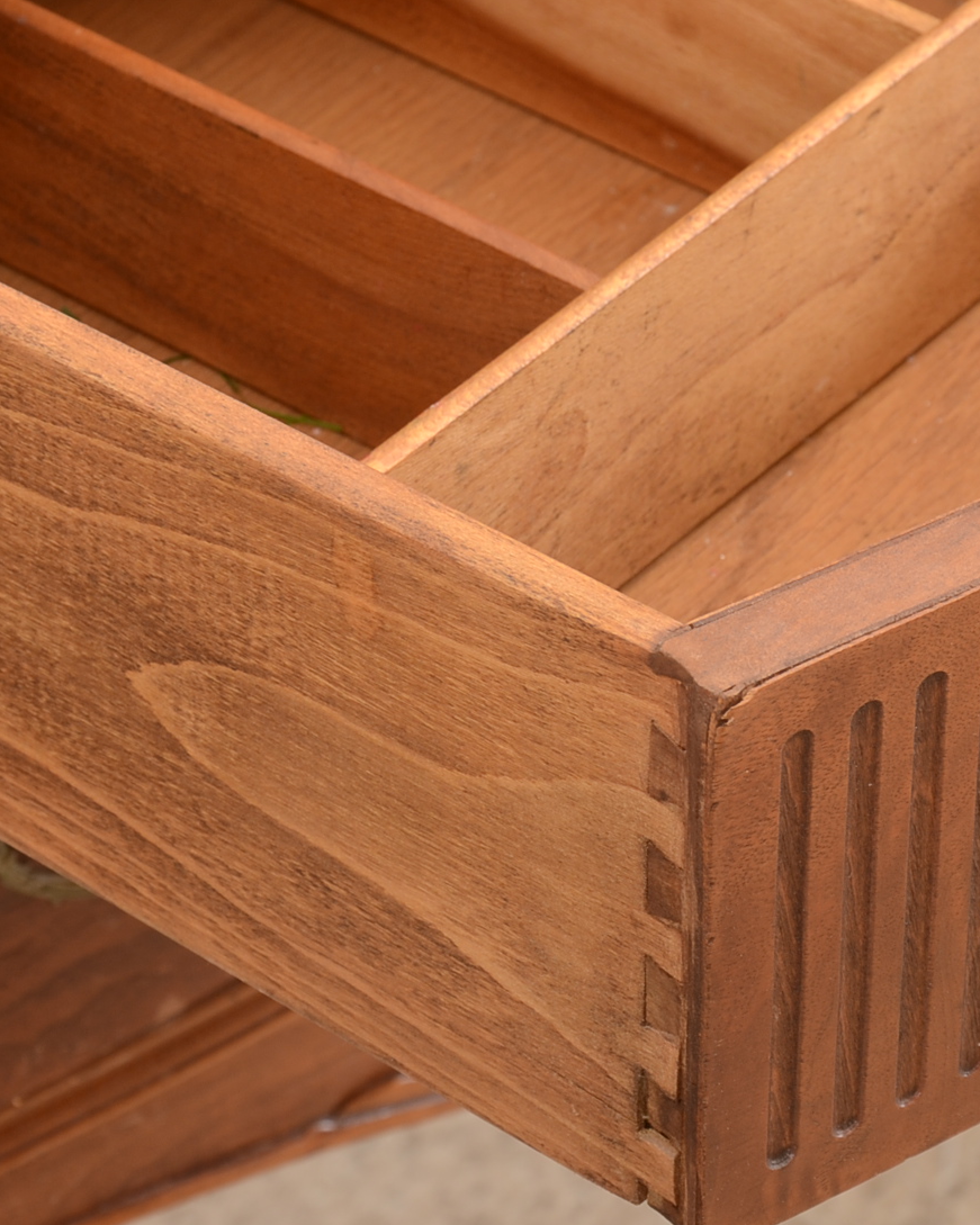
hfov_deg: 9.7
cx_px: 734
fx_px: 5765
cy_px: 344
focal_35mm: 159
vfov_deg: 12.1
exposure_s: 1/160
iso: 125
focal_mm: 50
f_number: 8
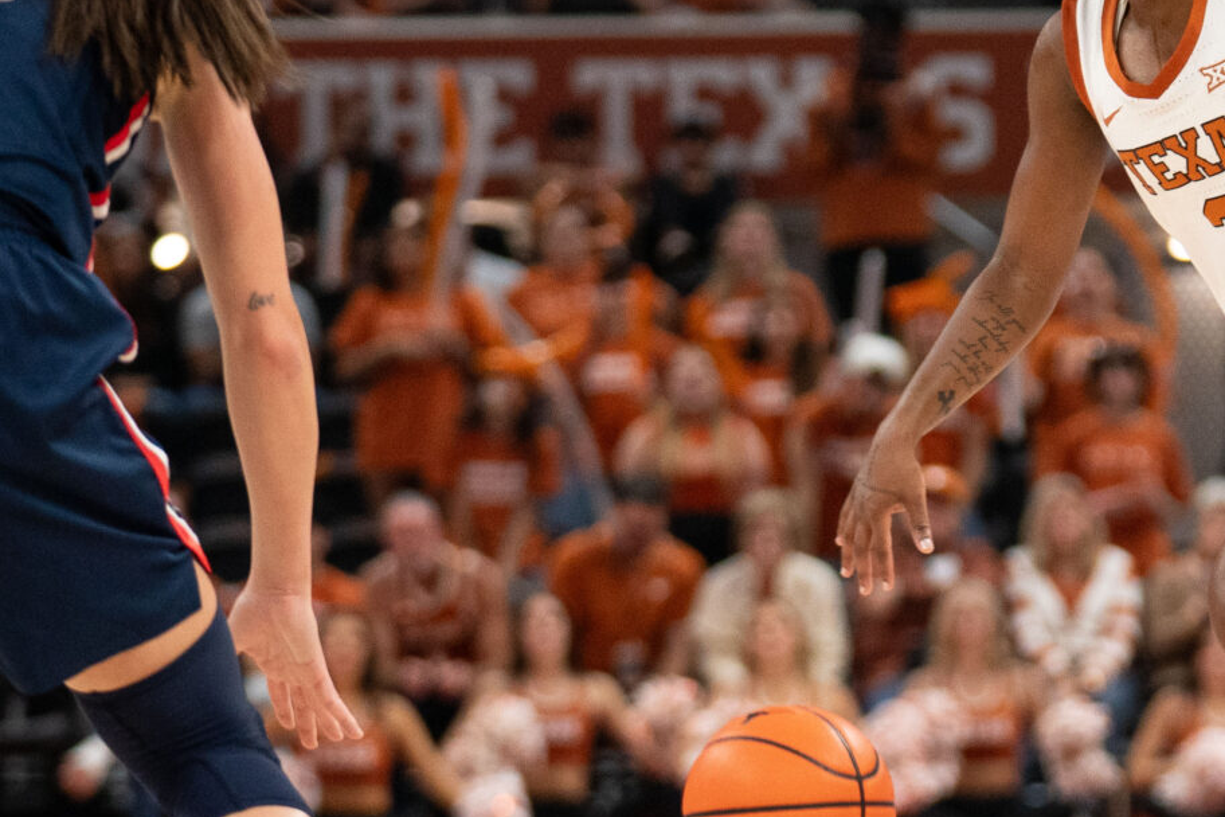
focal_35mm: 306
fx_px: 10412
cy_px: 510
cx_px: 1214
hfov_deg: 6.7
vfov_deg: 4.5
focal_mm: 109
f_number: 2.8
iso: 2500
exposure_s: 1/1000
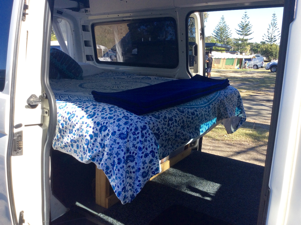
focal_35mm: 32
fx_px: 278
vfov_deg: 44.1
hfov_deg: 56.9
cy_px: 112
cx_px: 150
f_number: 2.4
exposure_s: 1/400
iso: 32
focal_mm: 3.3
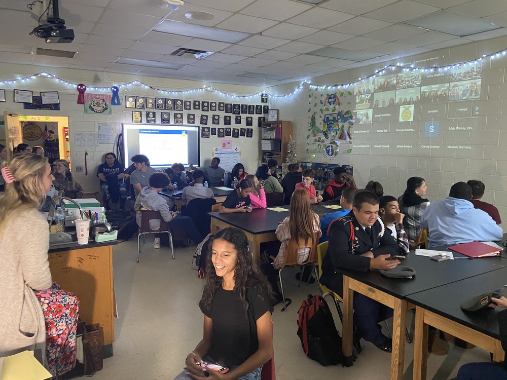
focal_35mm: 26
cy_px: 190
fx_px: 381
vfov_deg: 53.1
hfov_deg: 67.3
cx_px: 254
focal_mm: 4.25
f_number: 1.8
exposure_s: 1/30
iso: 640
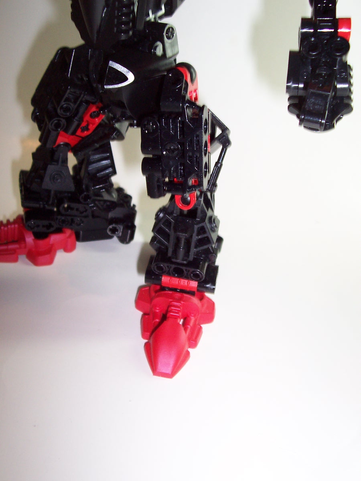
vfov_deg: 50.1
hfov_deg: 38.7
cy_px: 240
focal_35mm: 37
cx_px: 180
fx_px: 514
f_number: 2.8
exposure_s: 1/60
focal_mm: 5.6
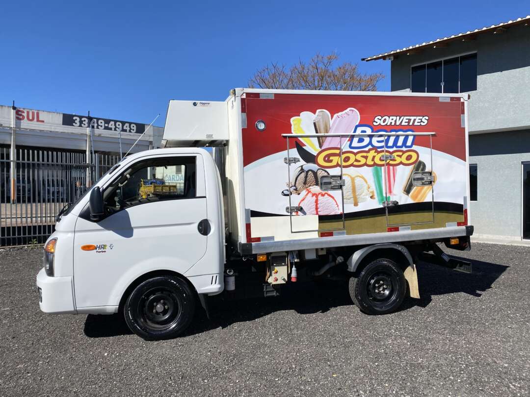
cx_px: 265
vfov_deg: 53.1
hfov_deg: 67.3
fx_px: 398
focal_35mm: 26
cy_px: 198
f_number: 1.8
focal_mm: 4.25
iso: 32
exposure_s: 1/4608
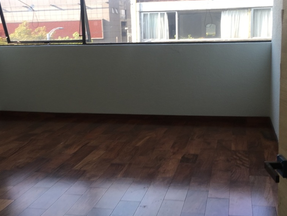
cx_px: 125
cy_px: 87
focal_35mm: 47
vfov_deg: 30.8
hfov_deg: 40.3
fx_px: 390
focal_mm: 4.15
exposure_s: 1/127
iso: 25
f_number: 2.2
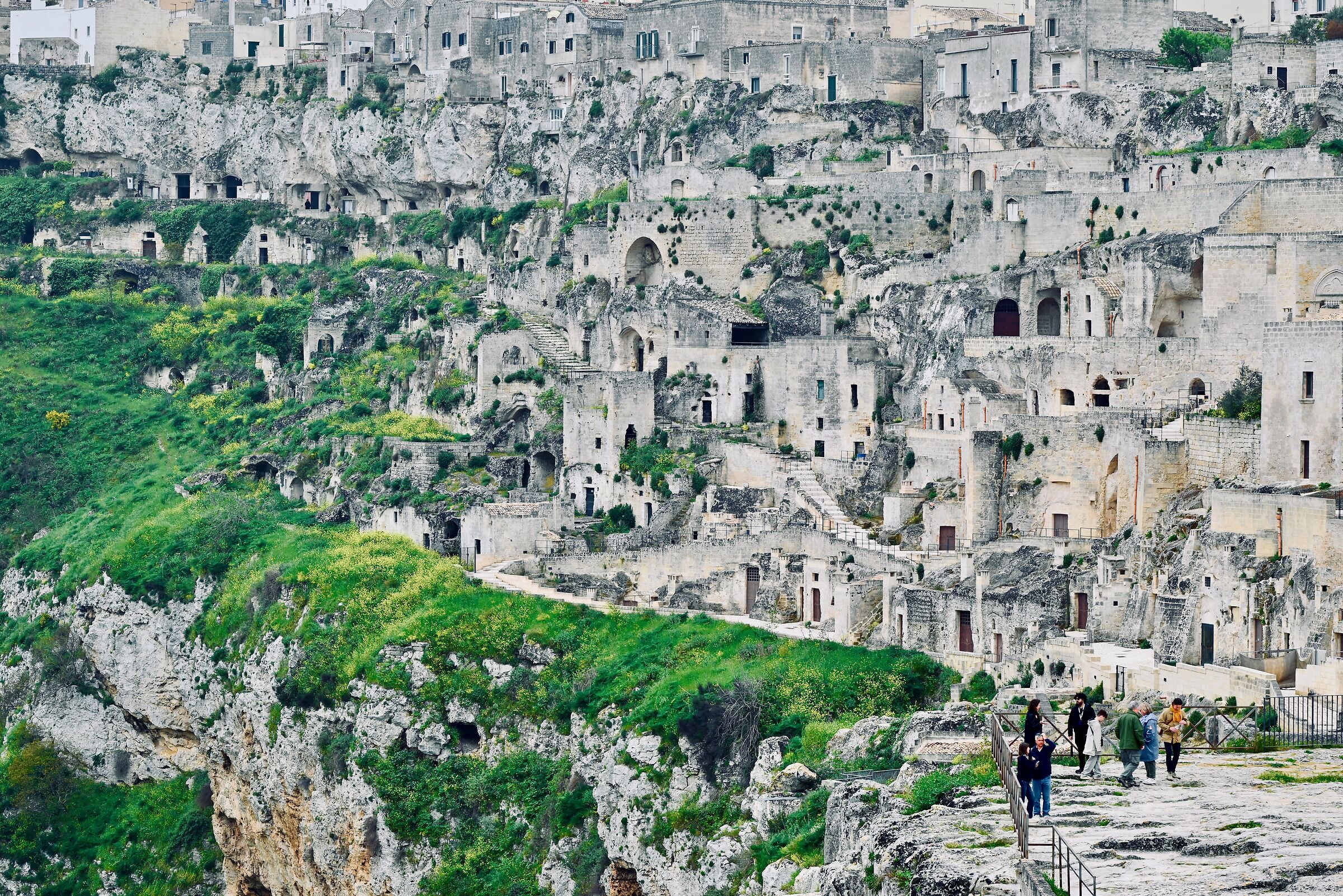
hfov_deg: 18.6
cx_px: 672
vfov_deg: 12.5
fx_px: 4105
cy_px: 448
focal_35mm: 110
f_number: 8
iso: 50
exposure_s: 1/60
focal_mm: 110
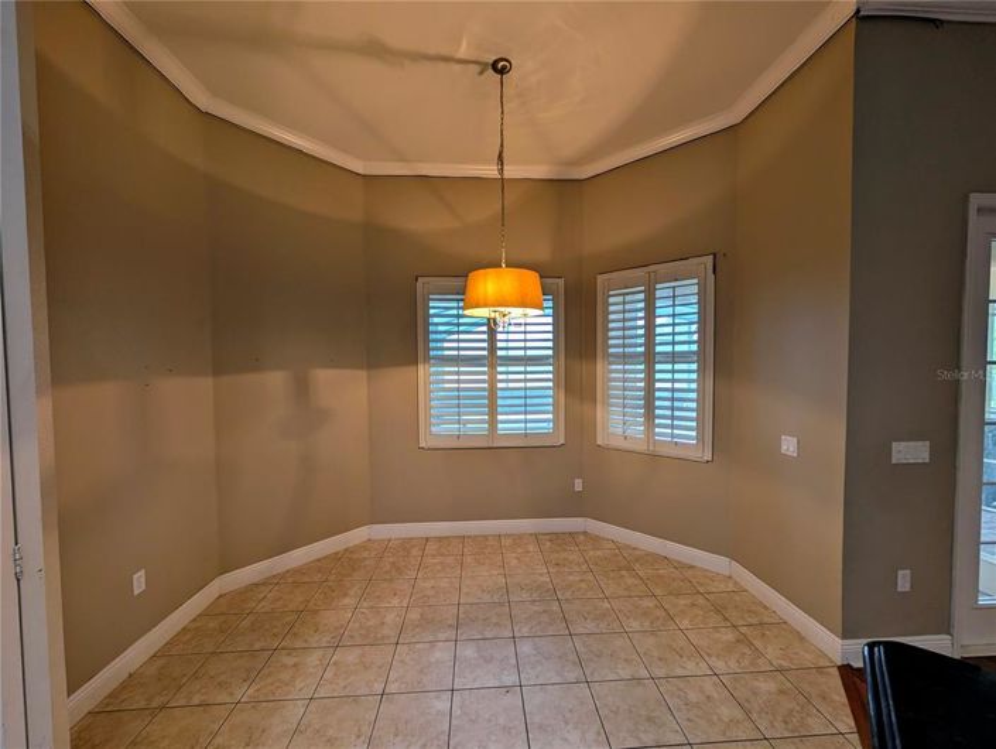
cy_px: 374
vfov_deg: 94.6
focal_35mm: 12
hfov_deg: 110.5
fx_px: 346
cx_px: 498
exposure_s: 1/60
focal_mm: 2.02
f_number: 1.7
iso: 92
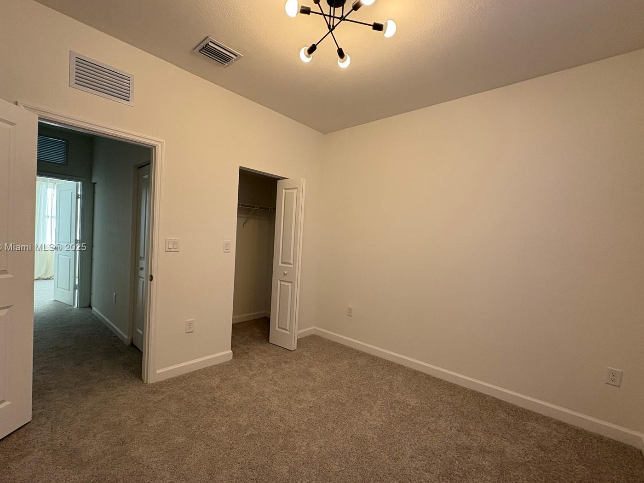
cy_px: 248
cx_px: 307
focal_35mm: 16
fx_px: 298
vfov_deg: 78.1
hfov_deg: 94.4
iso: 200
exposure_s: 1/99
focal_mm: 2.22
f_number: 2.2
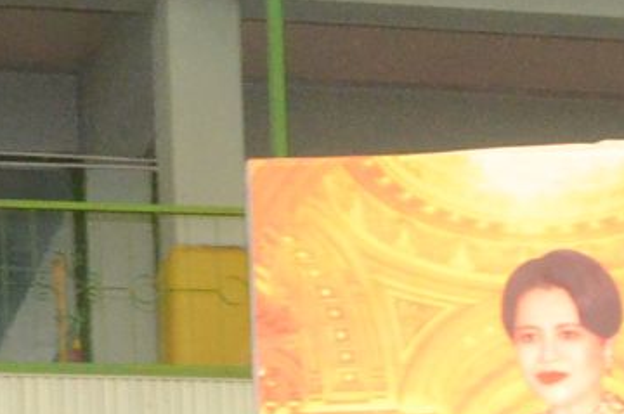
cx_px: 853
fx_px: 3964
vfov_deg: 5.8
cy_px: 953
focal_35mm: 229
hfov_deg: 8.8
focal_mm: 22
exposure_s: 1/60
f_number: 9
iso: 2500
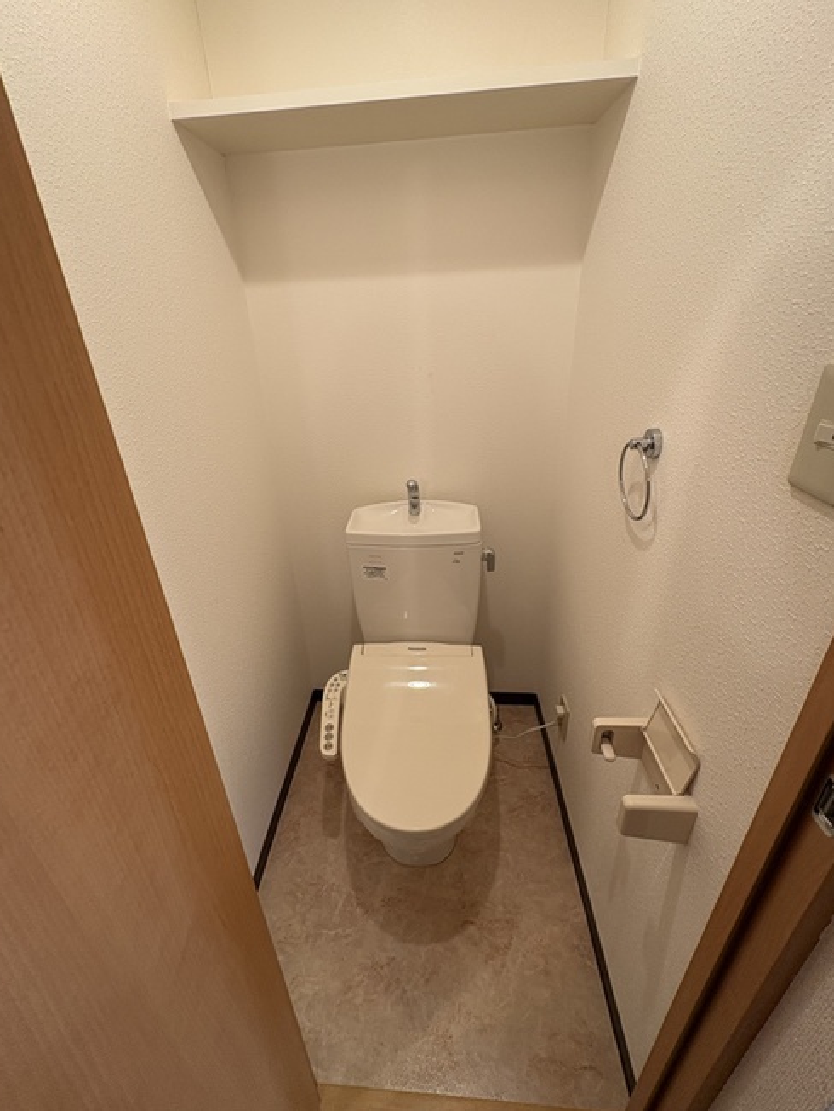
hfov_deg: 81.7
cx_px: 394
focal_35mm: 15
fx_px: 482
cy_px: 539
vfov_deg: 98.1
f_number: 2.2
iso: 125
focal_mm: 2.22
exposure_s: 1/60
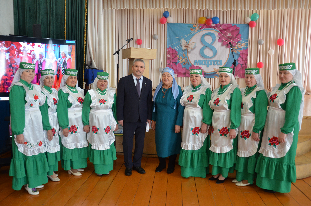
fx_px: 233
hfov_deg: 67.5
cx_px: 156
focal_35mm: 27
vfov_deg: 47.7
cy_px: 103
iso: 800
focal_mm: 18
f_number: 4
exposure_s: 1/60
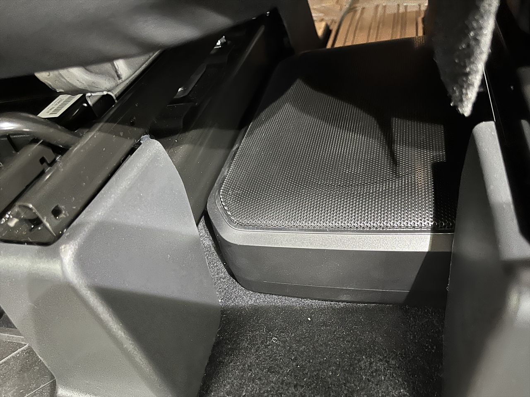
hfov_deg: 67.3
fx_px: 398
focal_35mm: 26
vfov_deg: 53.1
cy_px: 198
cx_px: 265
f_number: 1.6
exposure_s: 1/12
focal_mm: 5.1
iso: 640
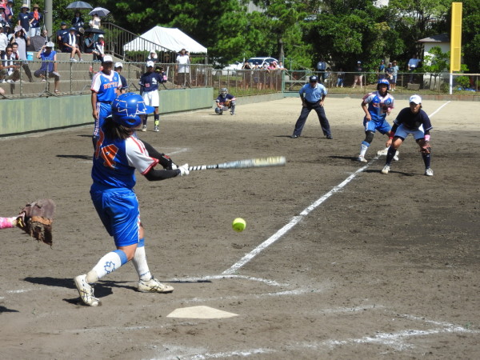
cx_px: 240
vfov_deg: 14.1
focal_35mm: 105
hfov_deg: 18.7
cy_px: 180
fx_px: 1456
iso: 100
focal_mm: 18.8
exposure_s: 1/640
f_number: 4.8
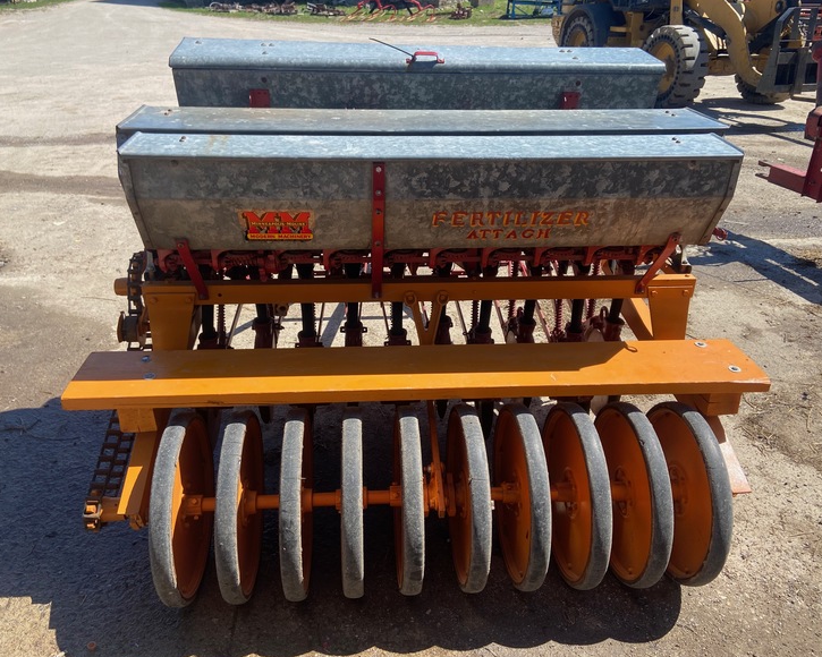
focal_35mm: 28
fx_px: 681
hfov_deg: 62.2
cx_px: 413
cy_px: 331
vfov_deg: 51.5
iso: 32
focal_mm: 4.25
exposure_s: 1/1678
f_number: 1.8
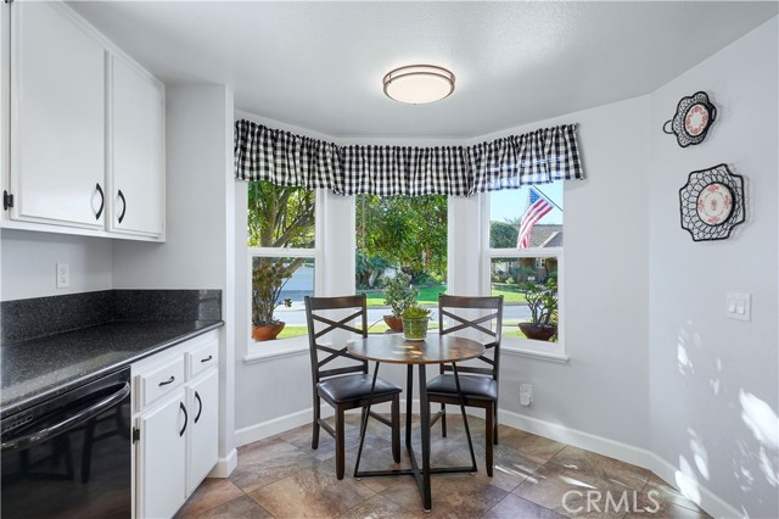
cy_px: 260
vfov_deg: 67.3
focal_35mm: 18
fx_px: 389
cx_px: 390
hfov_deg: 90.0
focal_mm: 18
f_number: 5
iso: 1000
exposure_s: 1/2000
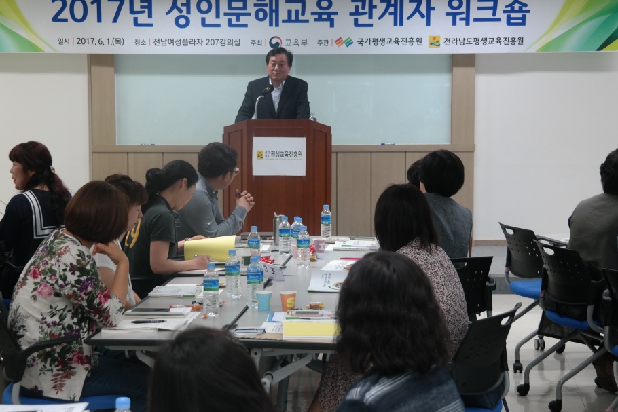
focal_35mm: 72
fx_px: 1236
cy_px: 194
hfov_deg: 28.1
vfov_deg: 18.9
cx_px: 285
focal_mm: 42
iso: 800
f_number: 5
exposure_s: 1/60
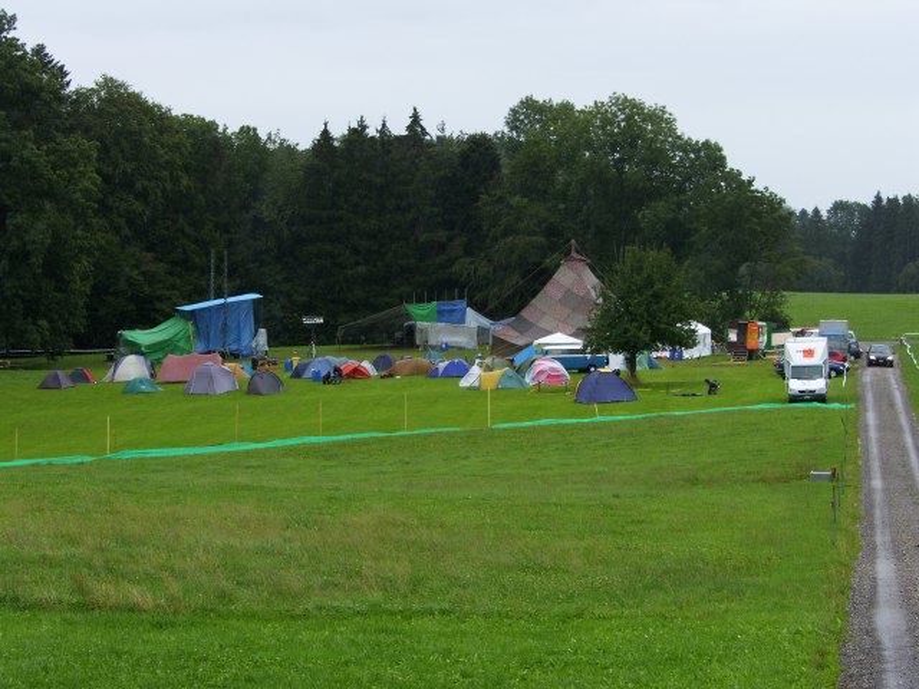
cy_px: 344
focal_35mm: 100
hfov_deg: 19.6
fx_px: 2655
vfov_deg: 14.8
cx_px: 460
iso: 50
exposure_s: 1/320
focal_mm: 25.7
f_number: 4.6
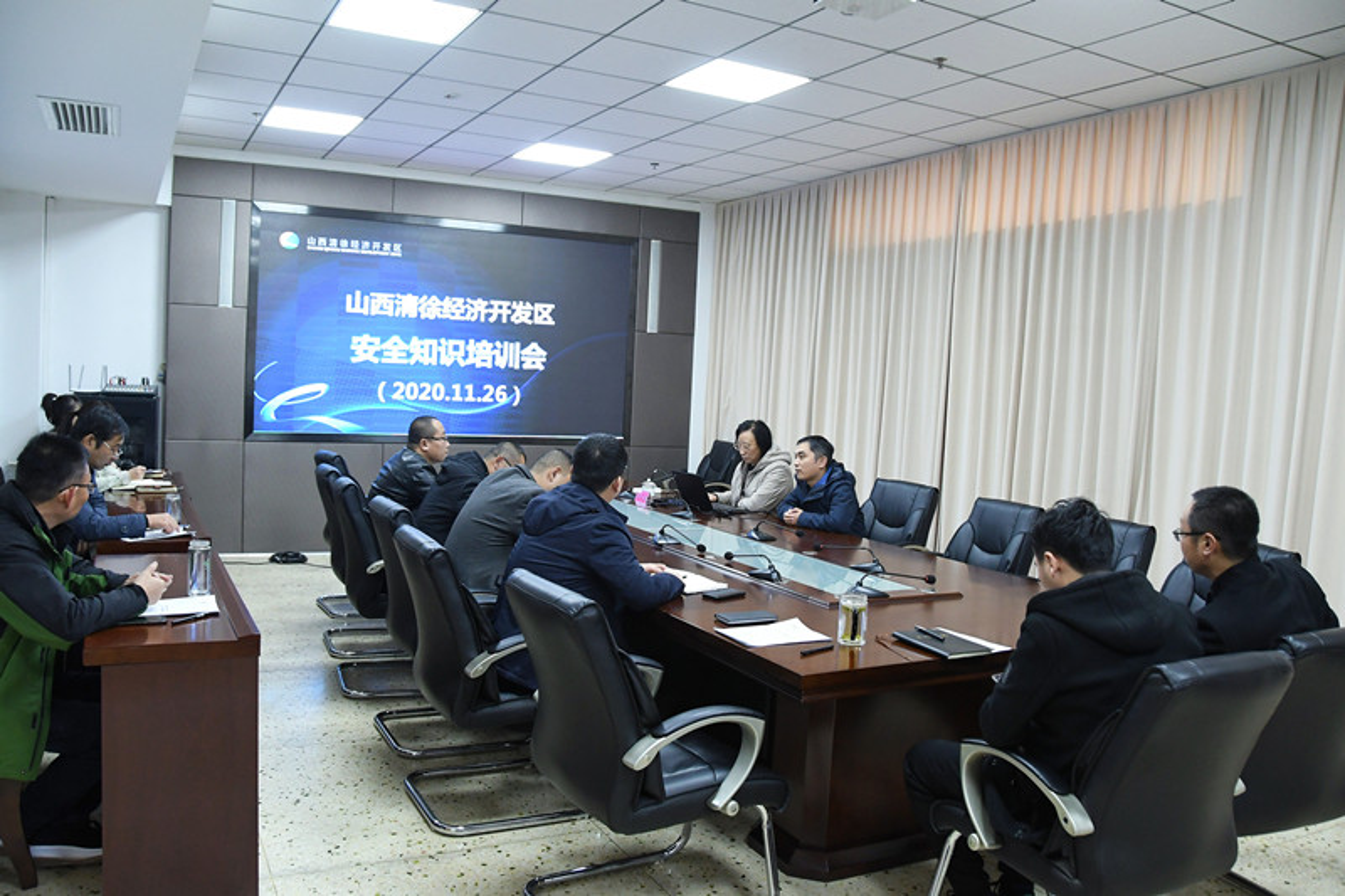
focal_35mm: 27
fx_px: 1008
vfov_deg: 47.9
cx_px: 672
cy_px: 448
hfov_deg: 67.4
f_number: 4.5
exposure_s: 1/80
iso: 2000
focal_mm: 18
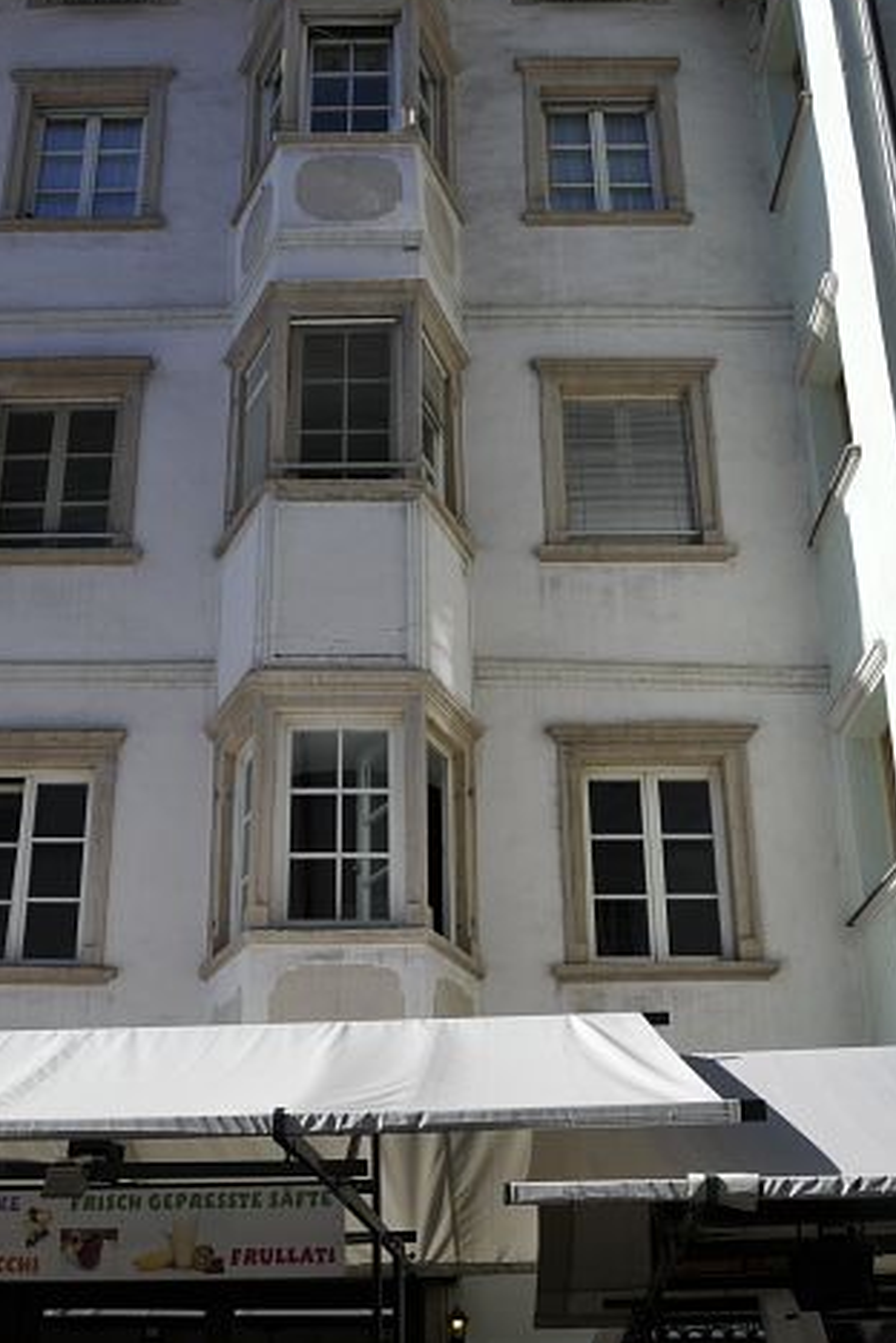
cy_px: 829
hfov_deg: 32.6
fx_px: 1531
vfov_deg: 47.0
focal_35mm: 41
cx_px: 383
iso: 200
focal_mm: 16
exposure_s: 1/320
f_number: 9
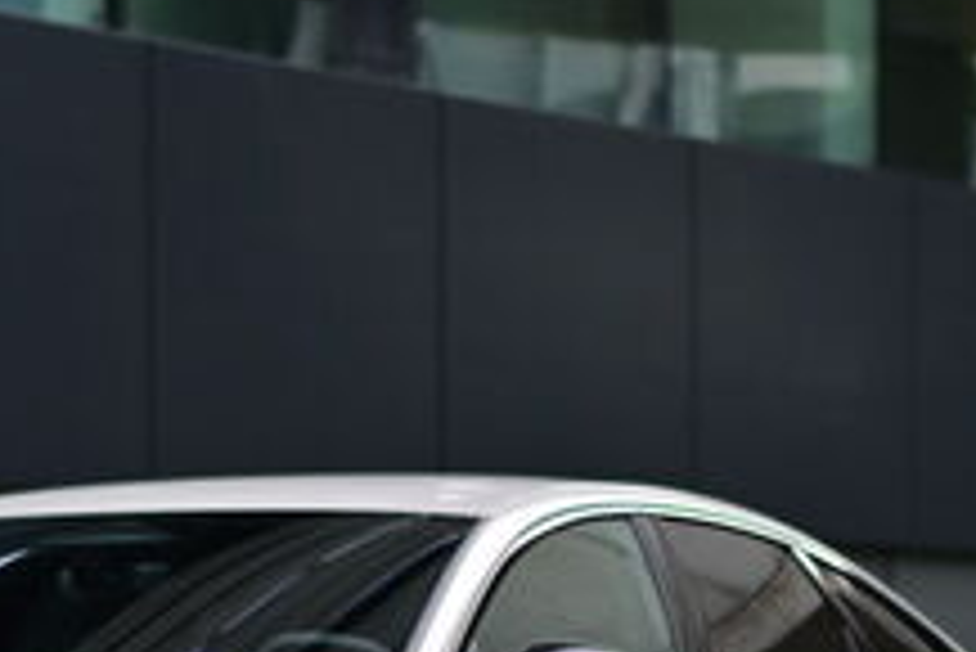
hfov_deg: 7.2
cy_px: 989
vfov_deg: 4.8
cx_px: 810
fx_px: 7759
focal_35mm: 286
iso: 100
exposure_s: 1/1600
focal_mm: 50
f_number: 2
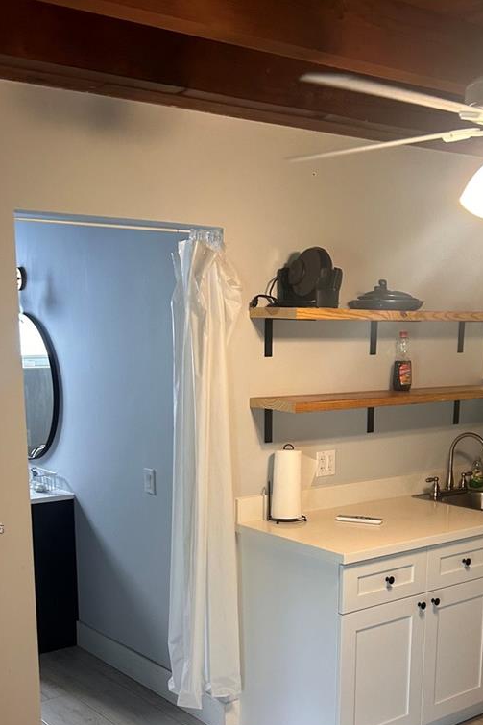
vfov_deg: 44.2
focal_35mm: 43
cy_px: 529
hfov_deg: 31.2
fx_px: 866
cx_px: 259
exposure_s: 1/60
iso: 125
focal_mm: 5.7
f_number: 1.5
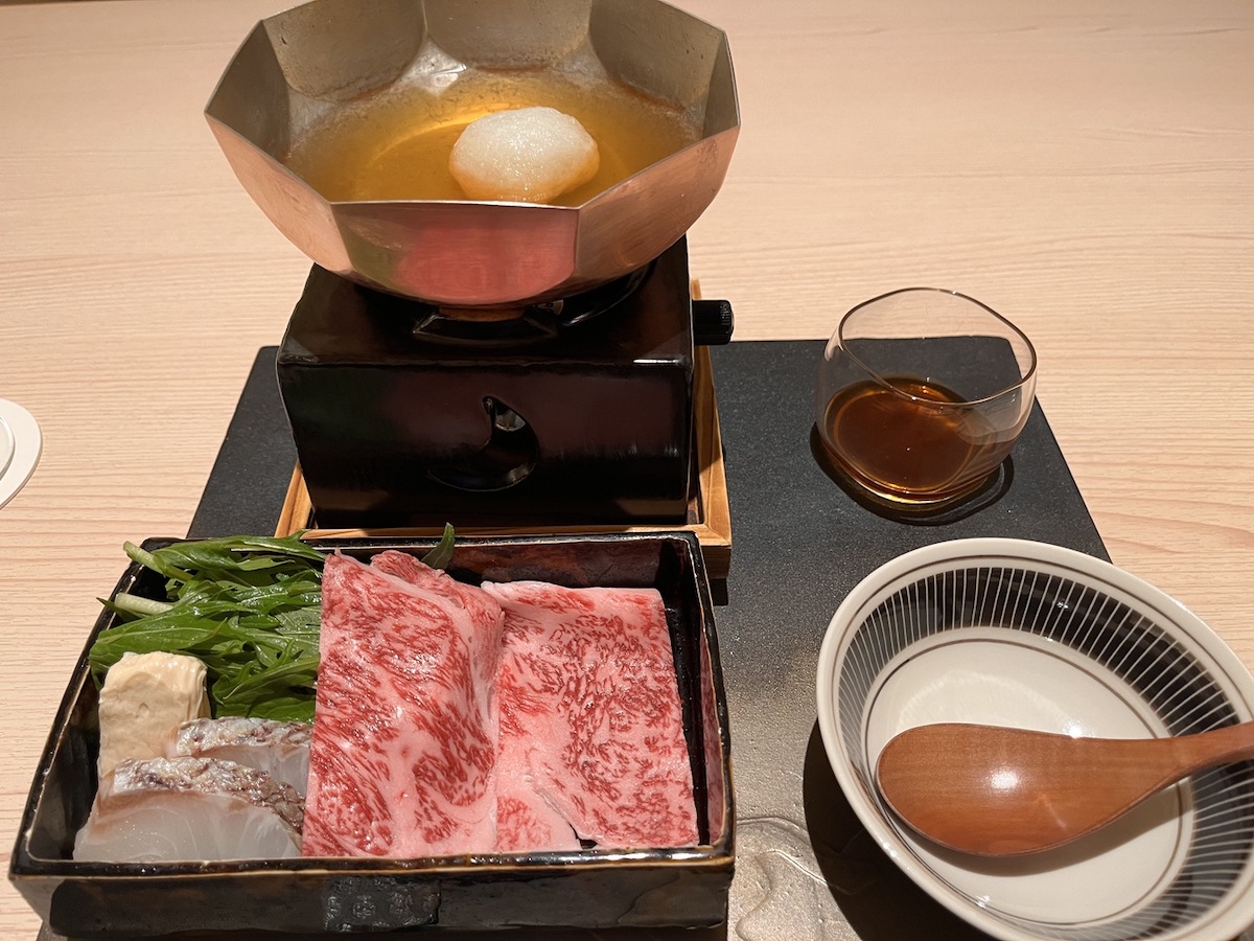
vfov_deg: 53.1
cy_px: 470
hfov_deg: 67.3
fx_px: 942
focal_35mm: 26
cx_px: 627
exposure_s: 1/60
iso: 160
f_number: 1.6
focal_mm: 5.1
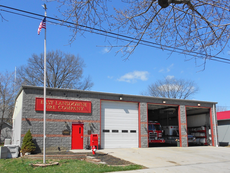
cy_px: 86
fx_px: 173
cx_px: 115
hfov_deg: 67.3
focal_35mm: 26
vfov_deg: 53.1
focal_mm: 4.6
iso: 80
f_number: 3.2
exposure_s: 1/1000
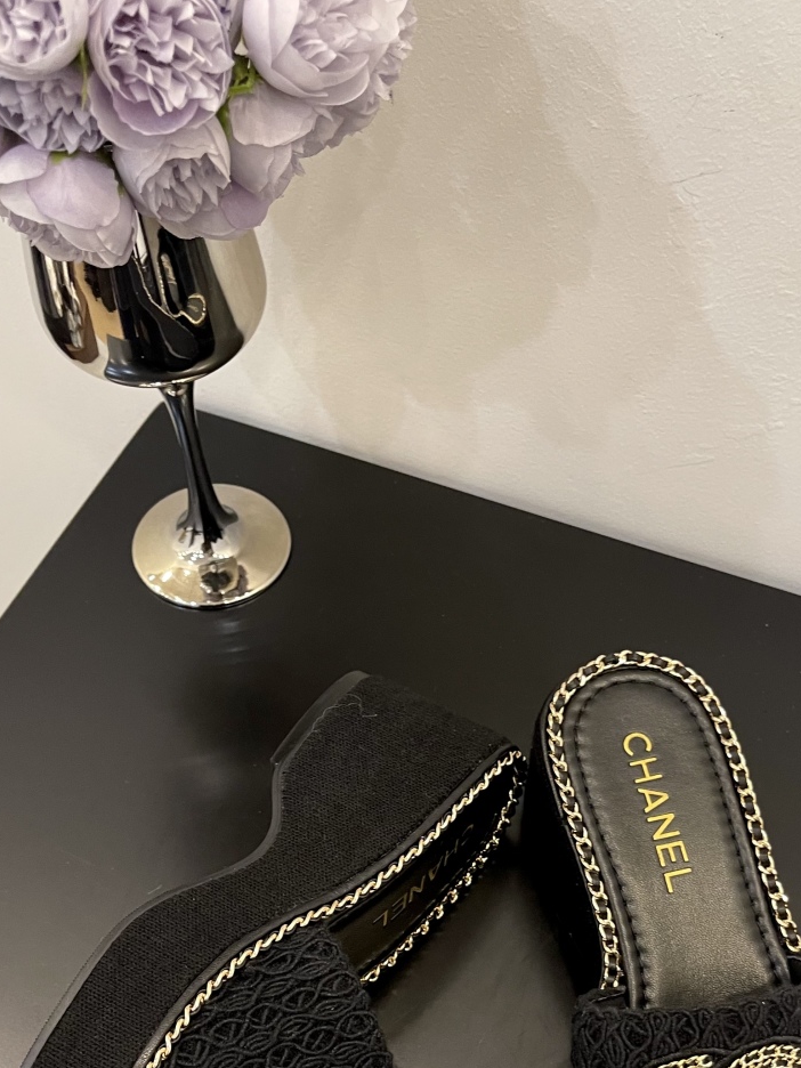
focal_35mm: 40
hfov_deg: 35.9
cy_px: 815
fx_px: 1234
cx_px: 444
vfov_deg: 45.0
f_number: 1.6
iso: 250
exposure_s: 1/60
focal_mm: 5.1
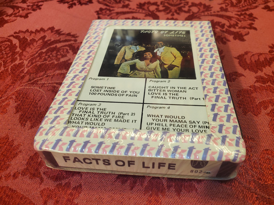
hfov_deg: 67.3
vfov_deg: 53.1
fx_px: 206
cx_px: 137
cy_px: 102
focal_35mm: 26
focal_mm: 4.3
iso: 160
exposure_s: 1/120
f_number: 2.4
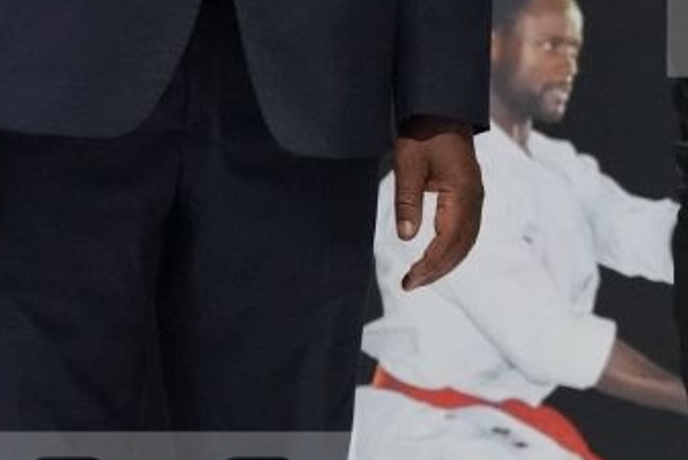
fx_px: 7150
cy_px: -108
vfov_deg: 3.7
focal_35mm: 374
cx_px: 1550
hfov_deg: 5.4
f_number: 2.8
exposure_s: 1/250
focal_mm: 70
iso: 4000
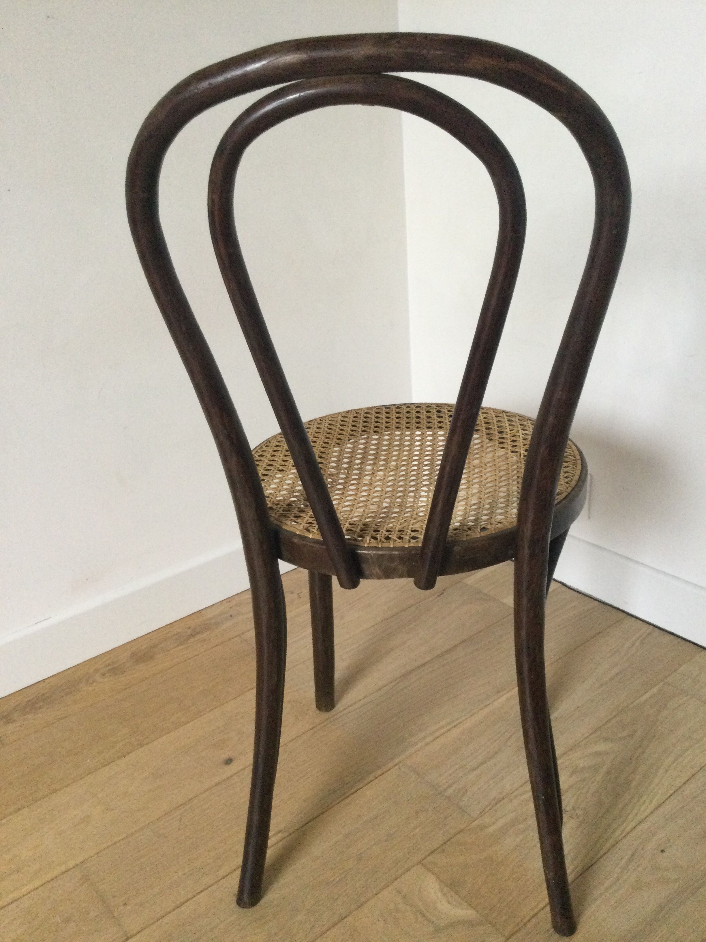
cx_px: 353
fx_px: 843
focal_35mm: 31
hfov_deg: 45.4
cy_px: 471
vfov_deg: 58.4
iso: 200
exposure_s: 1/33
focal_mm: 3.3
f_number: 2.4
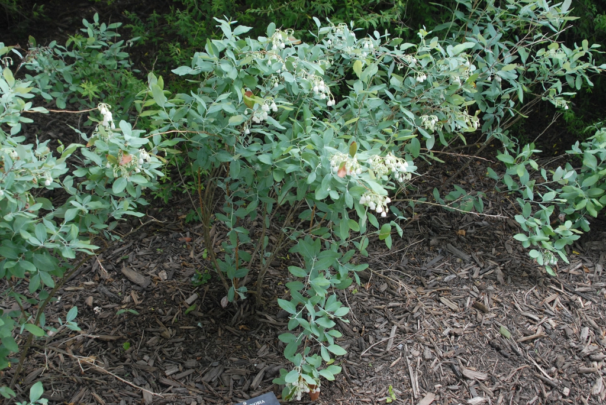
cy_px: 202
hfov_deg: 46.4
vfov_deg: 32.0
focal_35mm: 42
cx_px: 303
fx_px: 708
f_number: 5
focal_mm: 28
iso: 400
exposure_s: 1/100
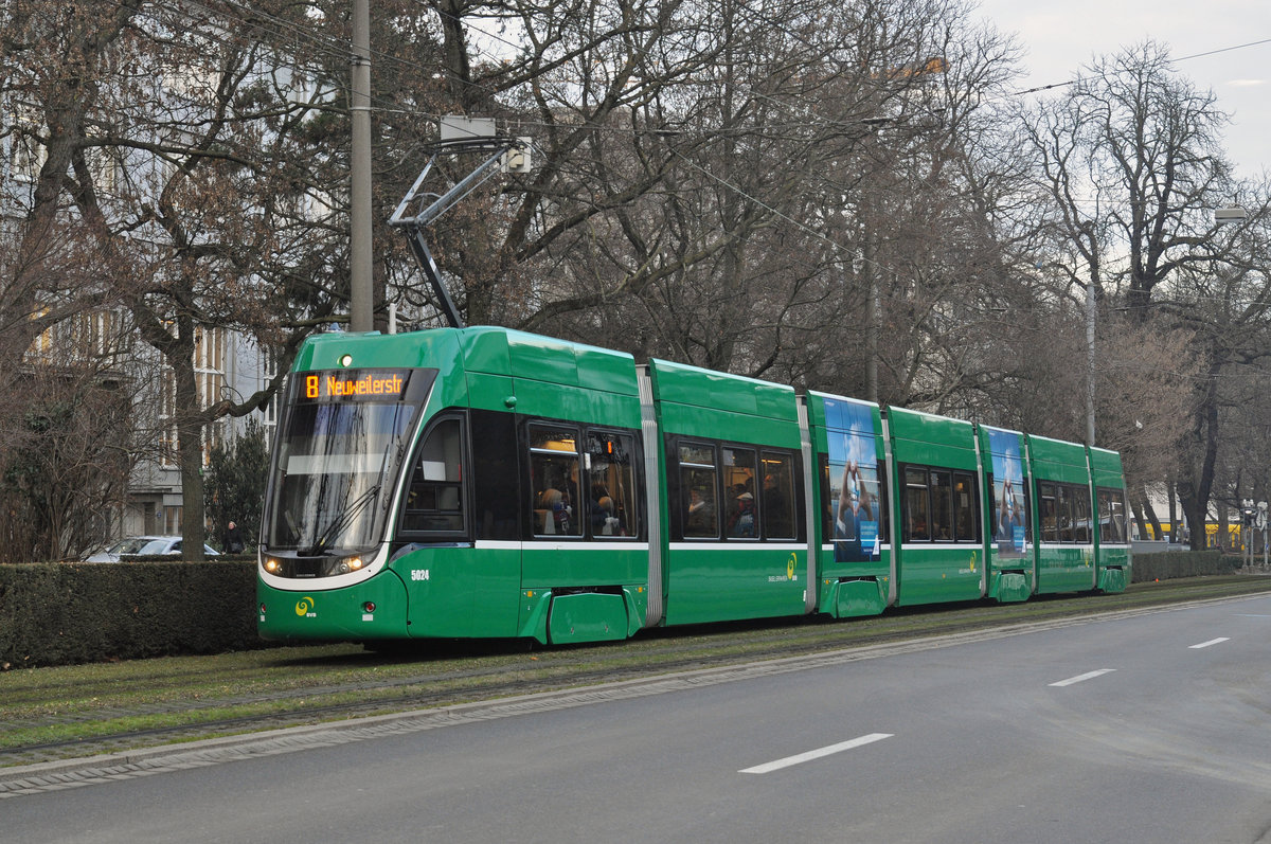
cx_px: 636
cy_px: 422
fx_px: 2433
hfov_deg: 29.3
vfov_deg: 19.7
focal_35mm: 69
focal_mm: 46
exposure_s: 1/100
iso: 500
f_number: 5
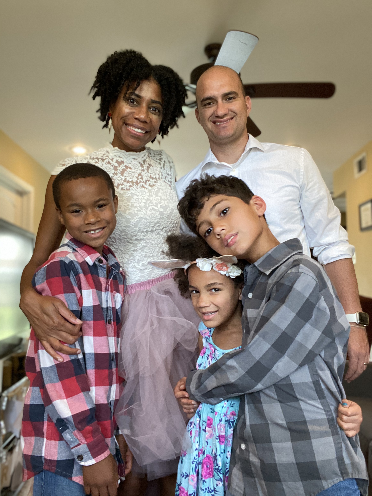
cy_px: 248
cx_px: 186
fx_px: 430
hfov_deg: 46.8
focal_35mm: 30
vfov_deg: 60.0
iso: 320
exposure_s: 1/60
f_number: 2.2
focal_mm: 2.71
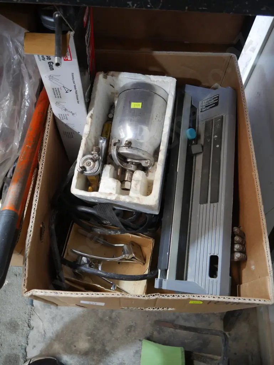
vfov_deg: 63.4
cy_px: 182
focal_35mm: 28
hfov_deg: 49.8
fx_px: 295
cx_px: 137
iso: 1600
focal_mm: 14
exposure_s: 1/60
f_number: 3.5
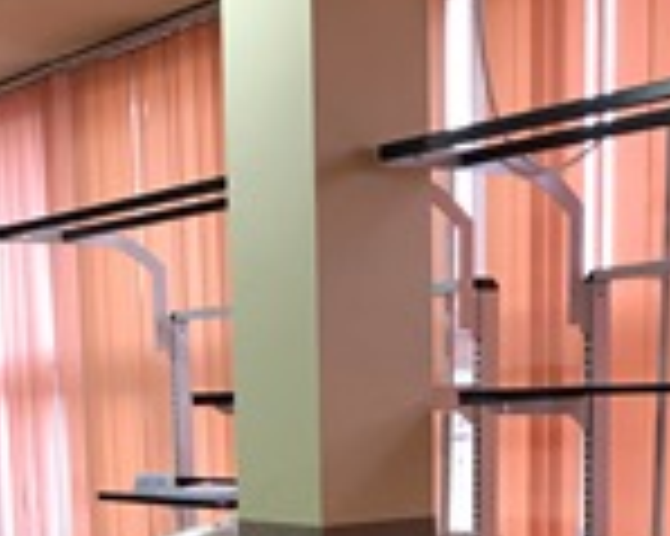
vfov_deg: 17.7
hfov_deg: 23.3
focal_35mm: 82
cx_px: 261
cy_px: 671
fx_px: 1625
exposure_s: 1/25
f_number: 1.8
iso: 32
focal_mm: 3.99
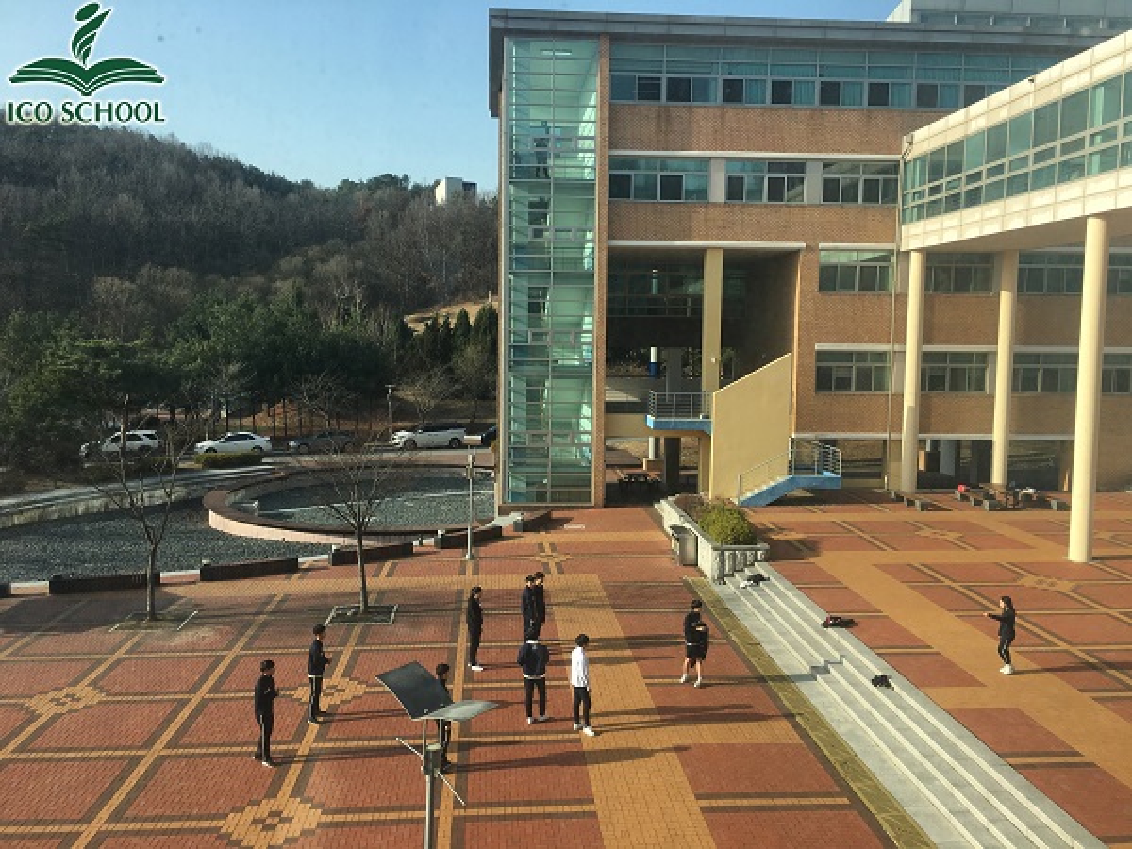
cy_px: 424
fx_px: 948
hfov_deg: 61.7
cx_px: 566
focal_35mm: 29
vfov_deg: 48.2
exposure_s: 1/699
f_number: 2.2
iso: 25
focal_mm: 4.15
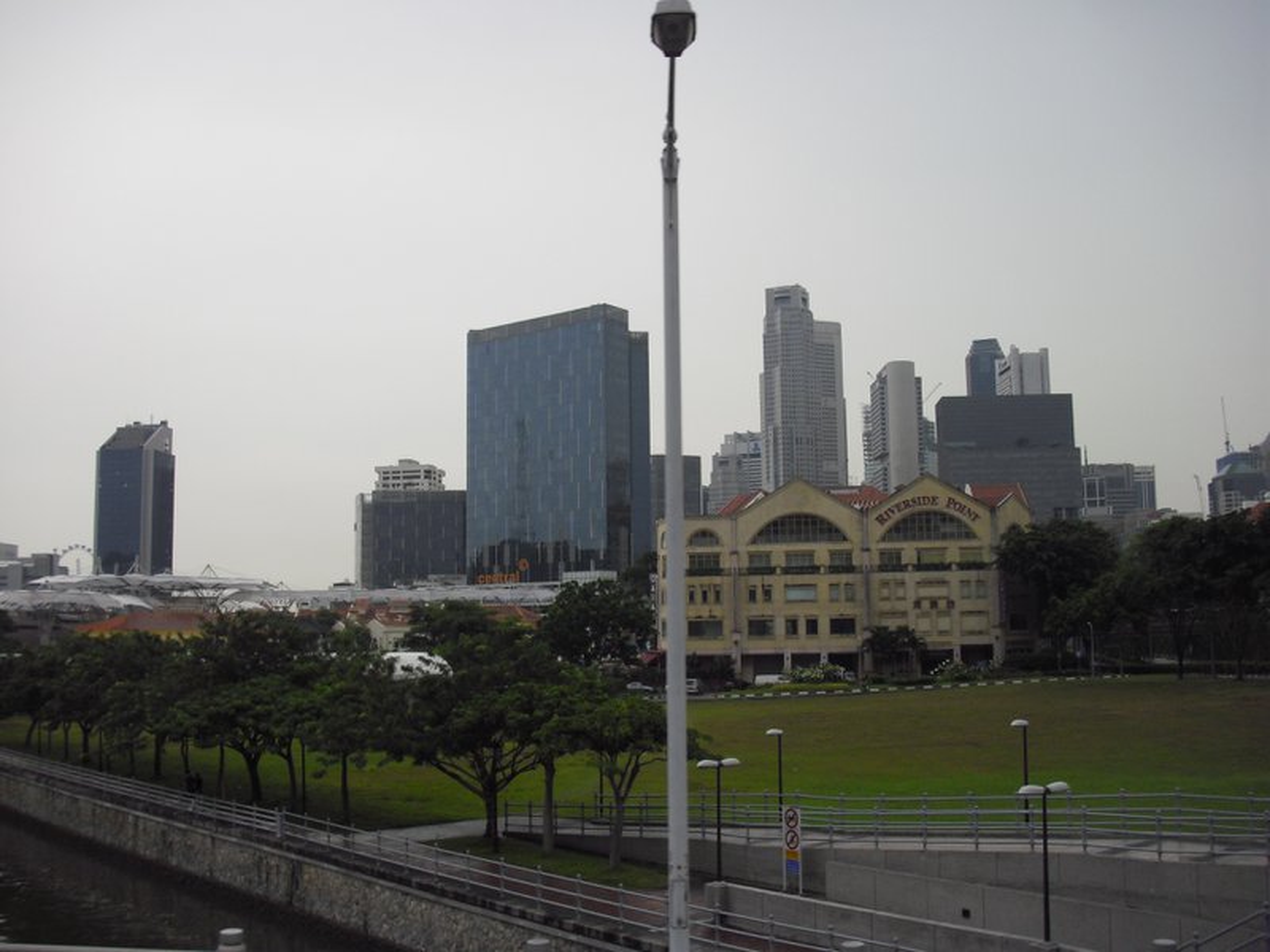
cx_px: 635
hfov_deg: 49.0
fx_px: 1394
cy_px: 476
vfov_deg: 37.7
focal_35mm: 38
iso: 100
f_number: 2.8
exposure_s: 1/500
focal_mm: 6.2
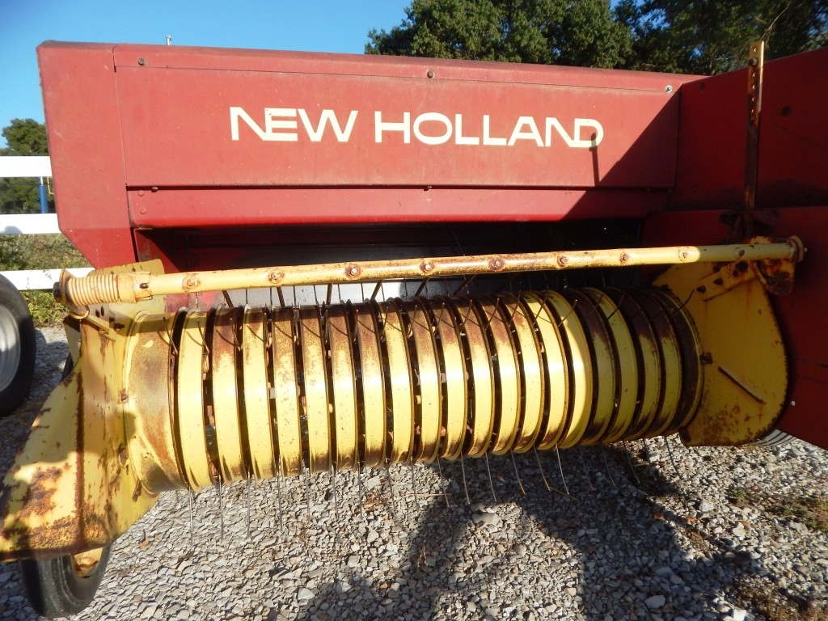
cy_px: 310
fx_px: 526
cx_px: 414
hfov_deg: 76.4
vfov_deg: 61.1
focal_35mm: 22
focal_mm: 4
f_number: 6
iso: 125
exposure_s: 1/400
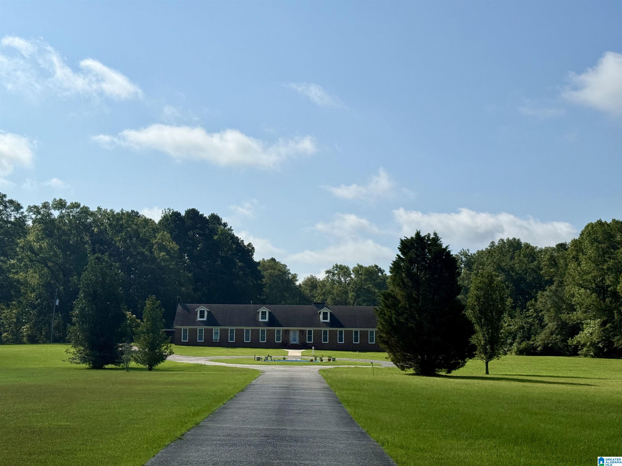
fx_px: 862
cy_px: 233
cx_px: 311
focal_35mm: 48
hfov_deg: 39.7
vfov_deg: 30.3
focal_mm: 6.76
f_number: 1.78
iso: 50
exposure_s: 1/11364
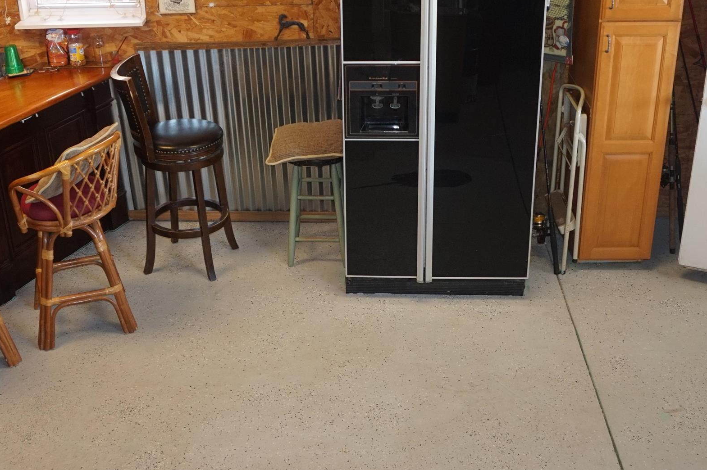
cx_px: 330
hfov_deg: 41.9
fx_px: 922
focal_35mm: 47
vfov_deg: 28.6
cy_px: 194
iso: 400
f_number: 4
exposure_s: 1/60
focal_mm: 16
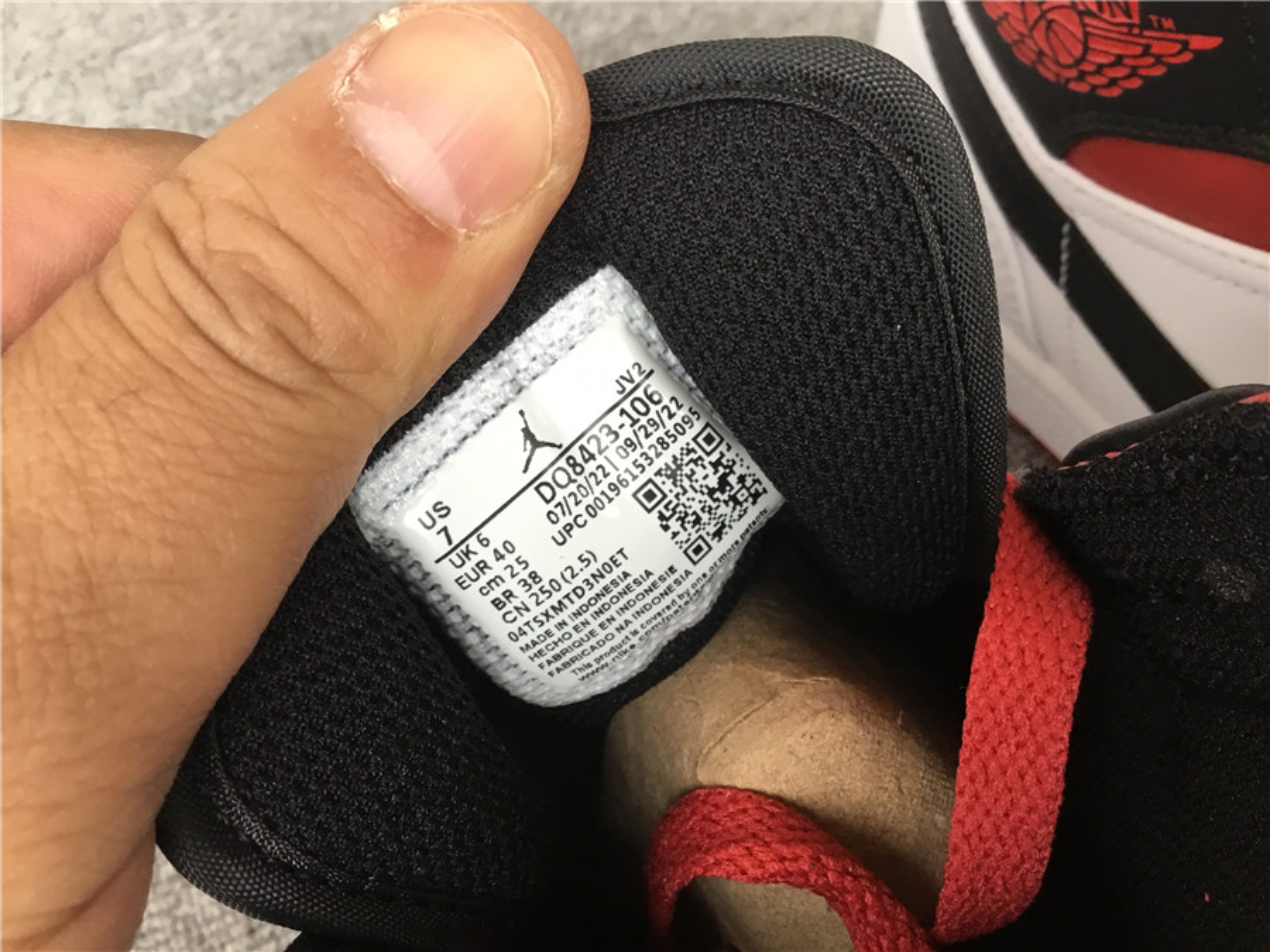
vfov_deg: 45.4
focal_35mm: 31
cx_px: 635
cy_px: 476
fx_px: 1137
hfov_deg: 58.4
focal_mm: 3.3
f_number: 2.4
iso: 40
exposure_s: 1/33
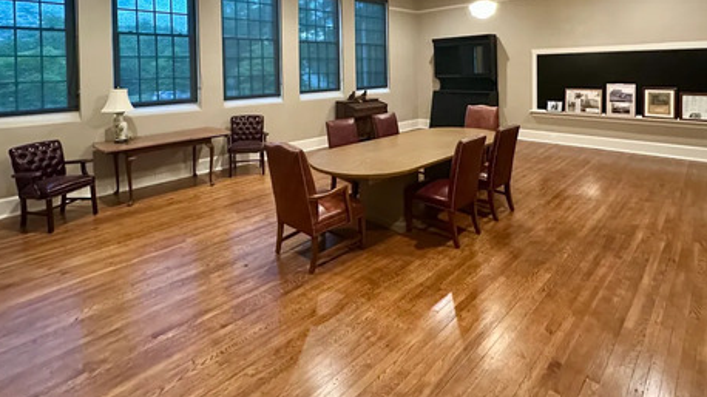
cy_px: 73
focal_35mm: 20
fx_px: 375
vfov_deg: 51.8
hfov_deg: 86.7
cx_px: 357
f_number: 2.2
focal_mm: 2.22
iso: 800
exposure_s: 1/60
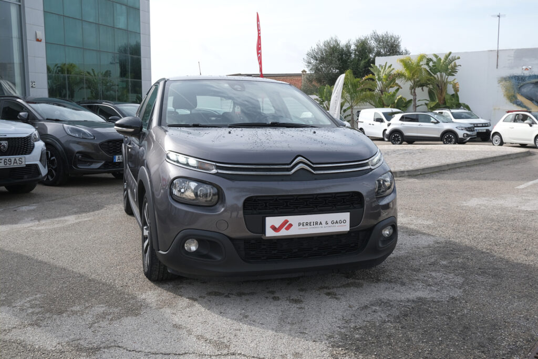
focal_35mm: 35
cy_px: 180
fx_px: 523
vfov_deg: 37.9
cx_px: 269
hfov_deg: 54.4
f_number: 9
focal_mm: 23.5
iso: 160
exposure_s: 1/160
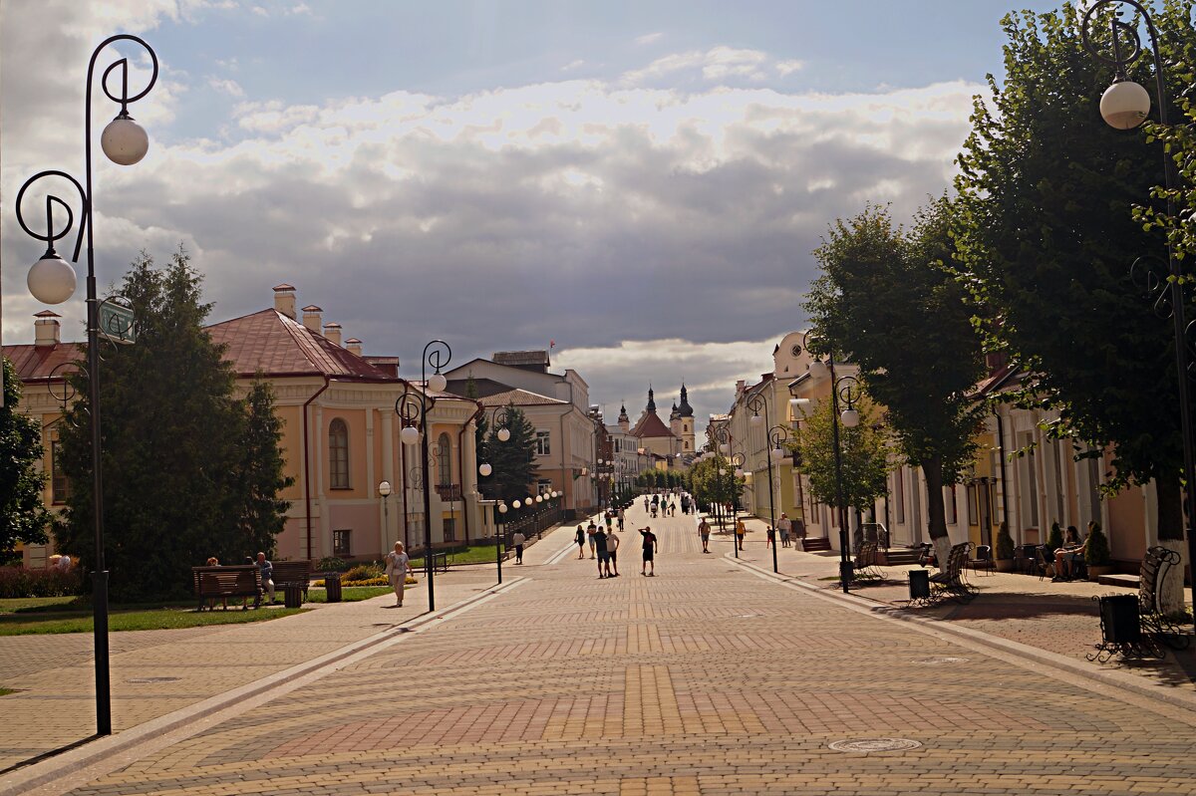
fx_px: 1295
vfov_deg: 34.2
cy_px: 398
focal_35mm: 39
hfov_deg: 49.6
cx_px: 598
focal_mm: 26
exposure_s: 1/250
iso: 100
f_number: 11
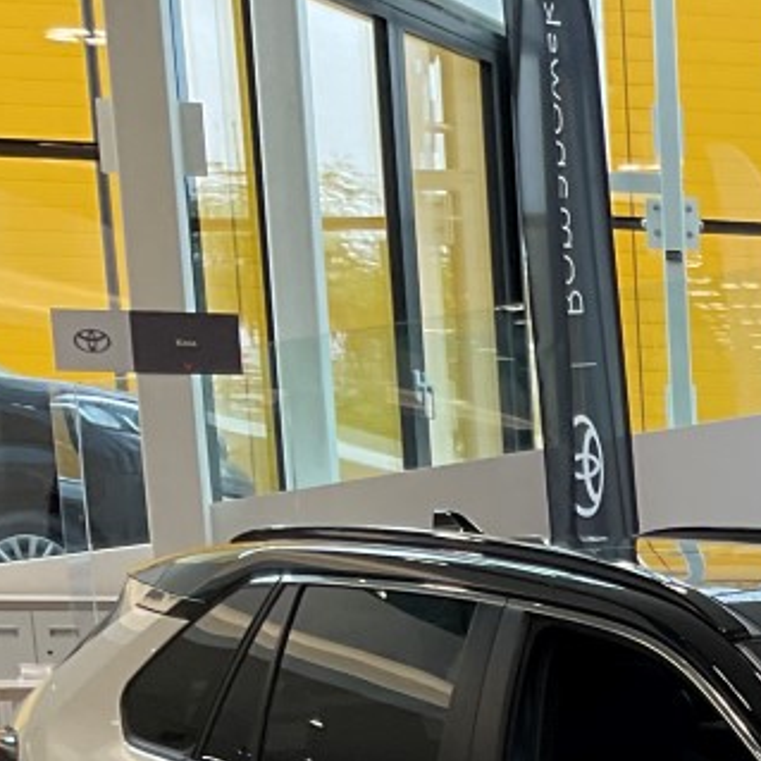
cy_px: 1126
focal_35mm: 103
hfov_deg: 14.8
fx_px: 2562
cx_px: 1360
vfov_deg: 15.6
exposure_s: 1/100
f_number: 1.8
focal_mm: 3
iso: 32
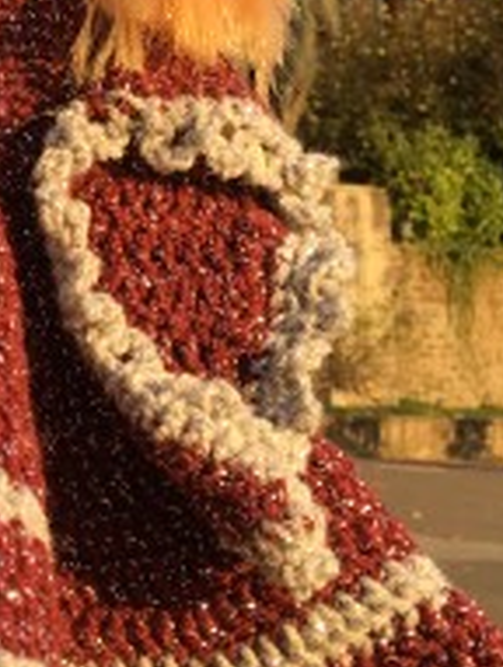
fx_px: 1873
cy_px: 115
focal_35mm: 97
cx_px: -178
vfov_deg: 19.9
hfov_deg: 14.6
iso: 25
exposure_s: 1/513
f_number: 2.2
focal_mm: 4.15
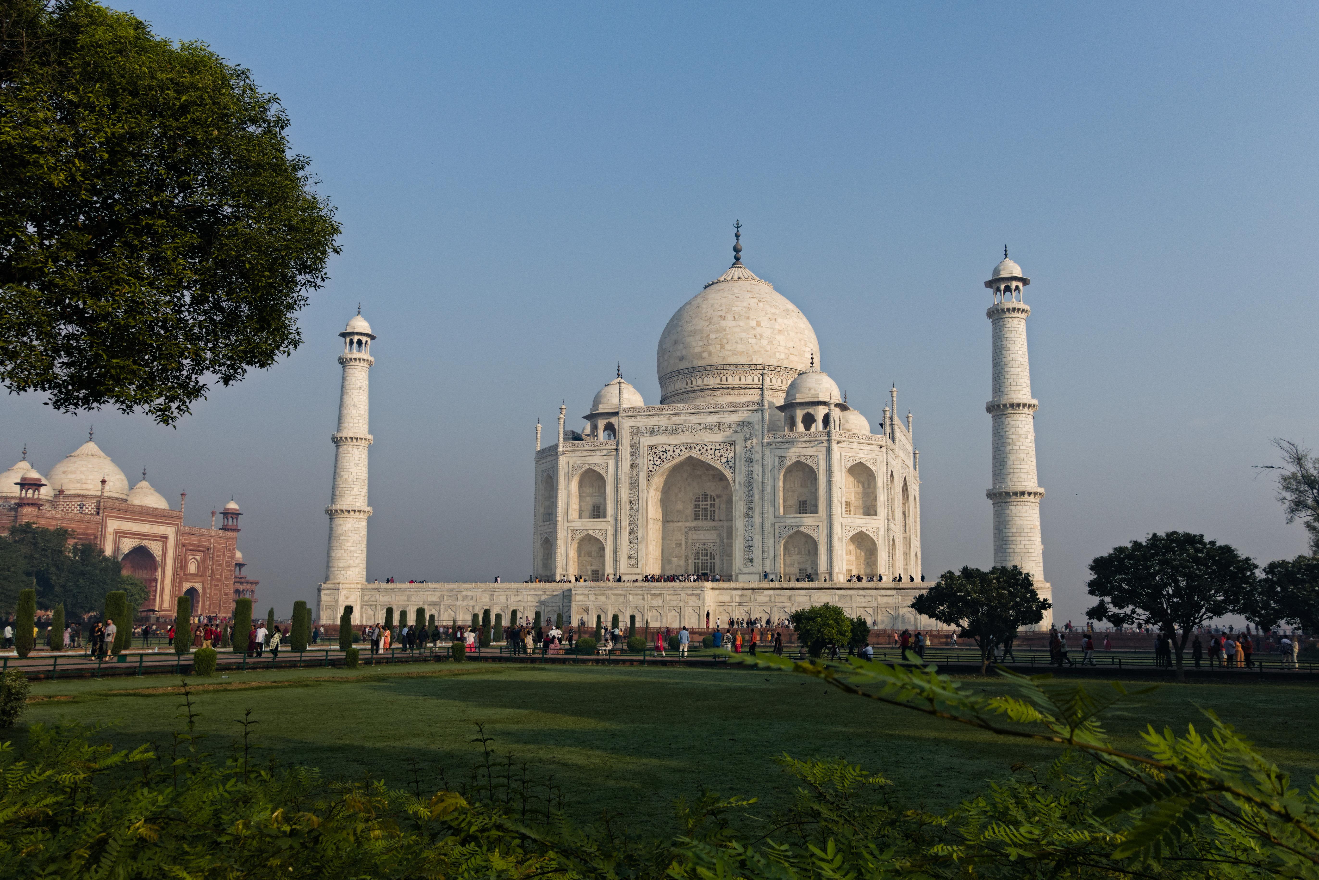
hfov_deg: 61.9
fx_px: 1100
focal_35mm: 30
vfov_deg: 43.6
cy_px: 440
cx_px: 660
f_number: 5.6
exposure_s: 1/640
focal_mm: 11
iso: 125
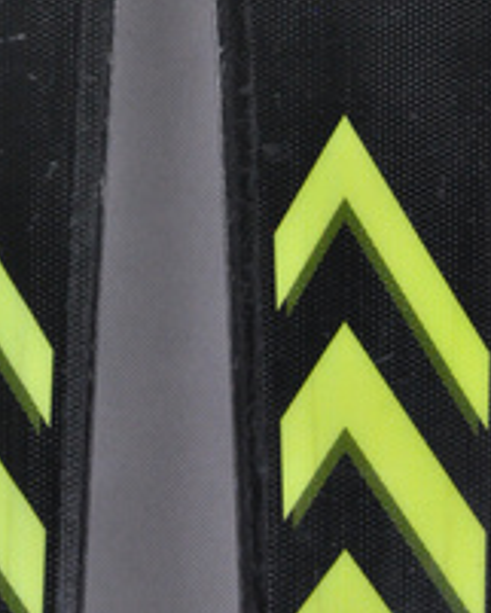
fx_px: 5991
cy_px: 64
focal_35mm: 330
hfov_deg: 4.7
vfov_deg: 5.8
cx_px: 157
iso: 3200
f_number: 9.5
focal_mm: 105
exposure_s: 1/125
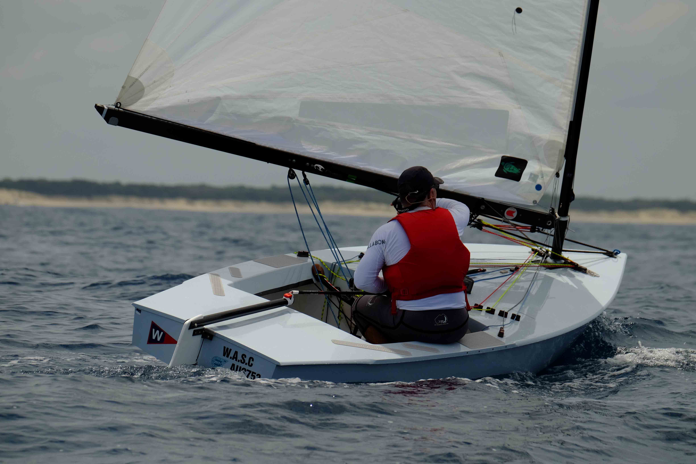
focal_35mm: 265
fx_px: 5123
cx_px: 348
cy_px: 232
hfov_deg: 7.8
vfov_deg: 5.2
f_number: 5.6
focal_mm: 176.7
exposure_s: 1/2000
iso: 200
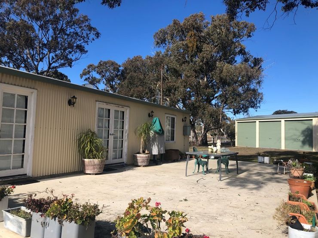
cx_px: 159
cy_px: 119
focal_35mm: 28
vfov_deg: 49.7
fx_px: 257
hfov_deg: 63.4
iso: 20
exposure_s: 1/1412
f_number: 1.8
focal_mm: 3.99
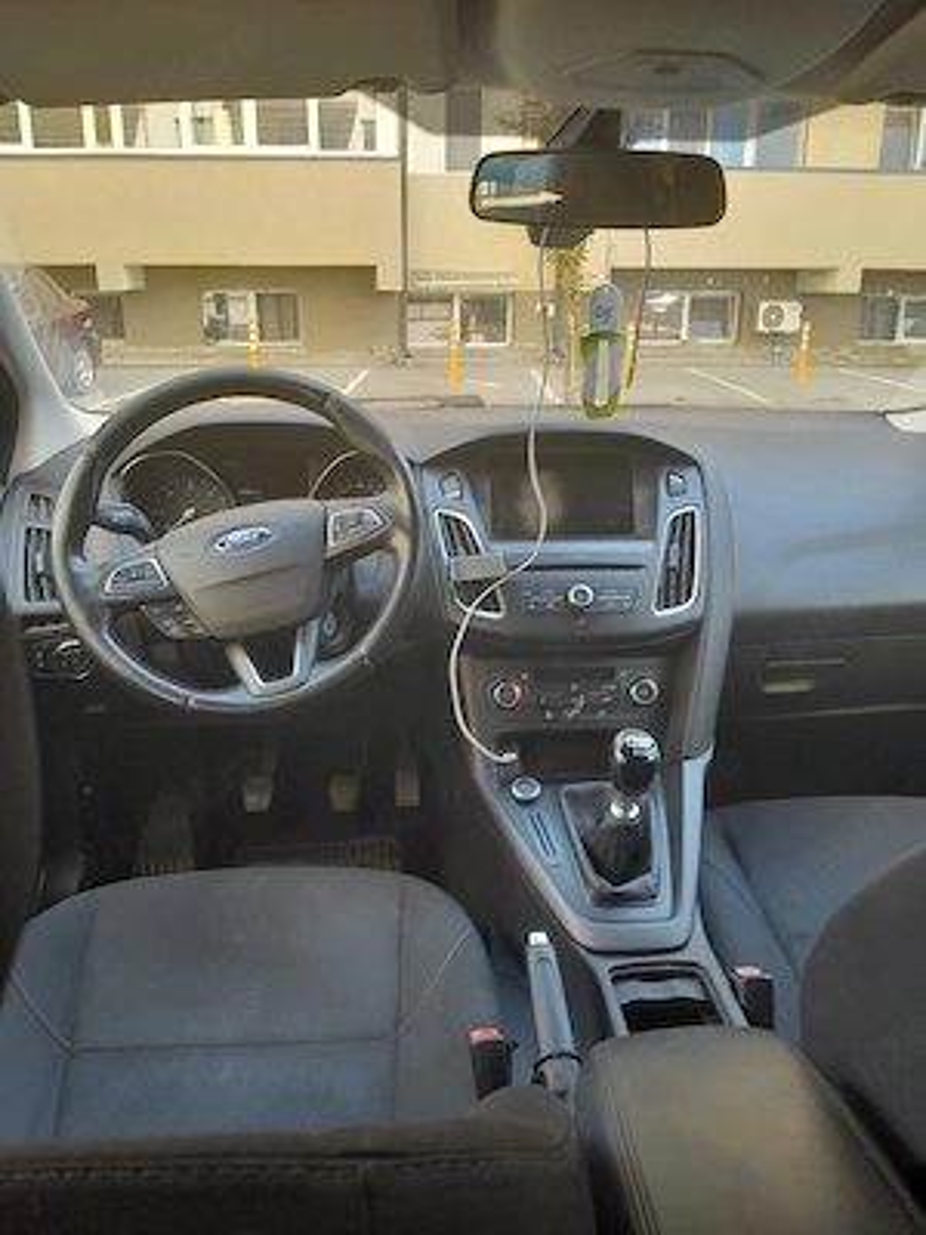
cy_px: 618
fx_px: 927
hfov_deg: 53.1
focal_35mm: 26
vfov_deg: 67.3
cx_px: 463
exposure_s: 1/50
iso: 64
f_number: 1.8
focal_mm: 3.98
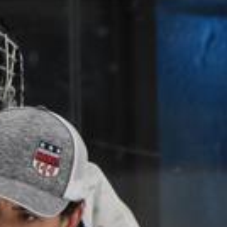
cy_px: 454
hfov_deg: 0.8
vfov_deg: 0.8
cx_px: -208
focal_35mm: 2142
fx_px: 15892
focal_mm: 220
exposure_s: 1/125
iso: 1600
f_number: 5.6
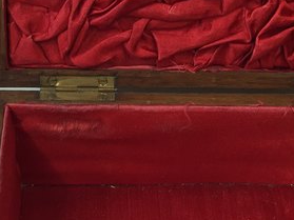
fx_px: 883
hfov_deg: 18.9
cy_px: 122
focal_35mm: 104
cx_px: 190
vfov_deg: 14.2
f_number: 2.2
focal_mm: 4.15
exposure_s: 1/50
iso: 40
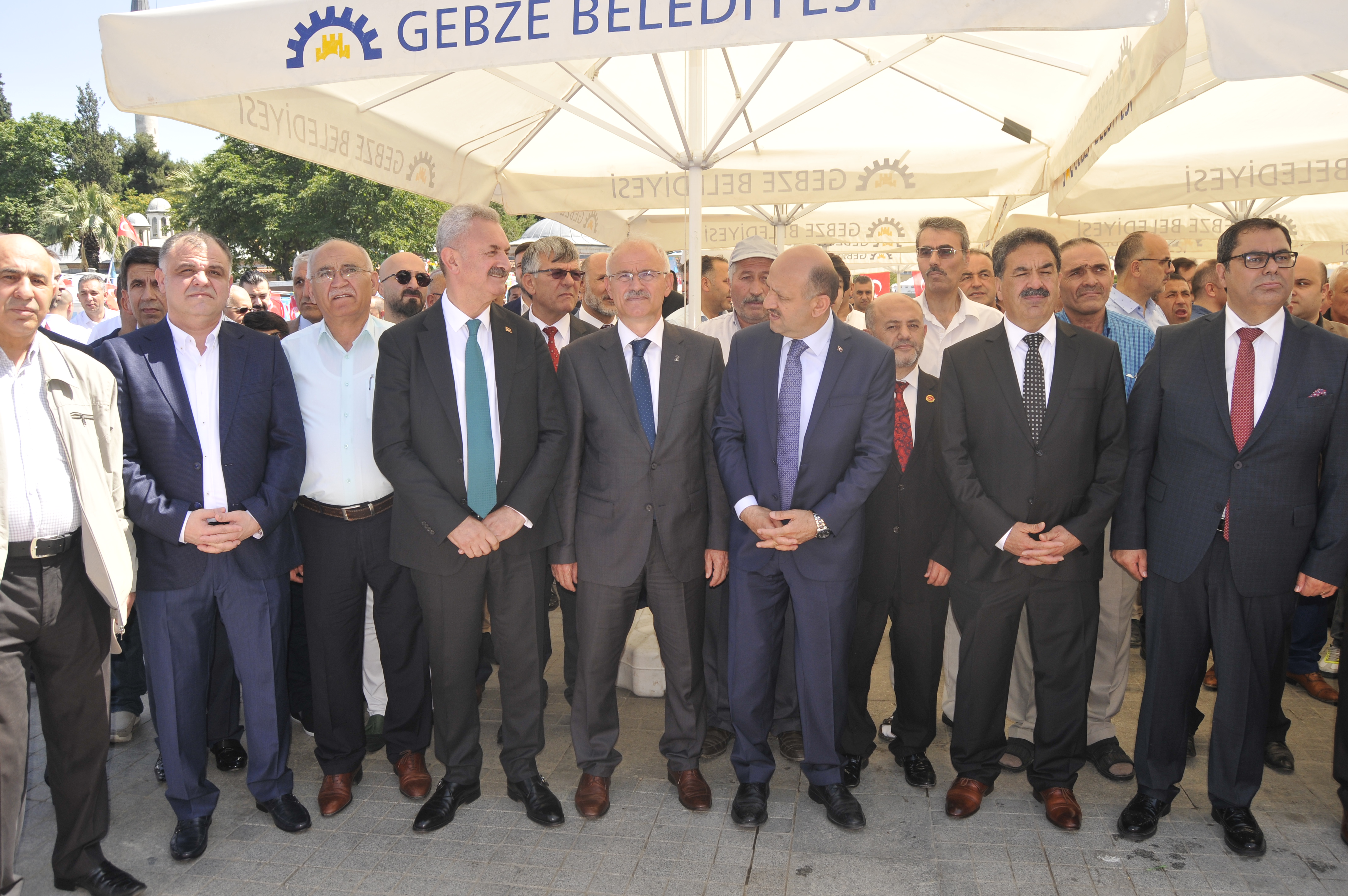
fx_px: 1010
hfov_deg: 67.4
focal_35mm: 27
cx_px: 674
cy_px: 448
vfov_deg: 47.8
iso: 200
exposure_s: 1/250
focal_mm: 18
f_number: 6.3
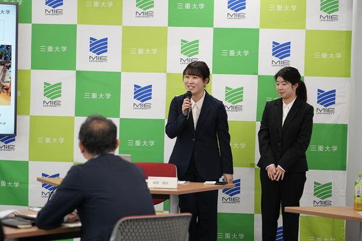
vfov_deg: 13.0
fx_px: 1056
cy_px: 120
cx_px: 181
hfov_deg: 19.5
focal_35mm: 105
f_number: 4
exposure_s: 1/125
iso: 640
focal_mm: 105
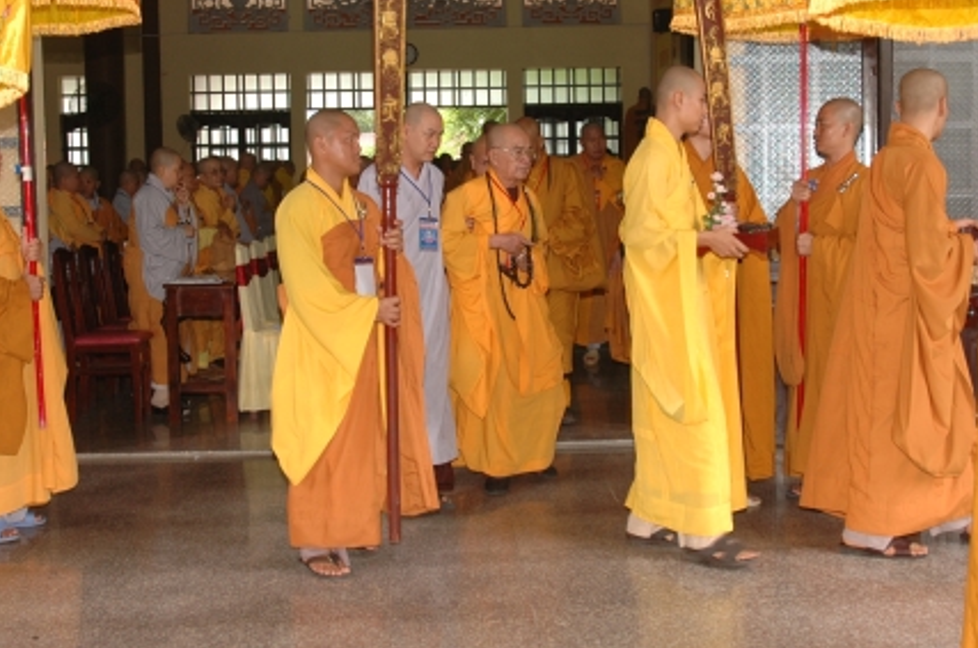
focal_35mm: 54
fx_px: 1464
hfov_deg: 36.9
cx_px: 474
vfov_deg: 24.9
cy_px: 258
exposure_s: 1/80
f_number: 4.5
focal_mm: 24
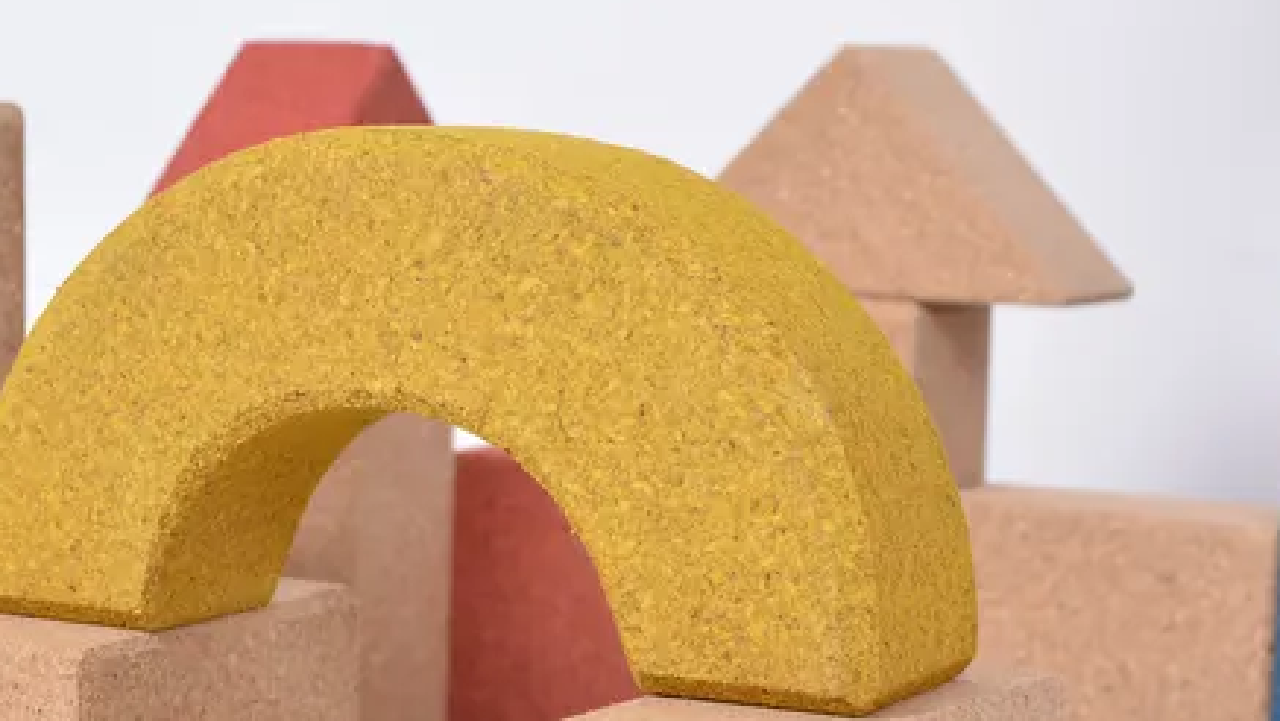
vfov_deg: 13.1
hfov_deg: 23.1
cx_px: 434
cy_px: 621
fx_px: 3123
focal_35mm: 92
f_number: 9
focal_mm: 32
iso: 640
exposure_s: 1/125
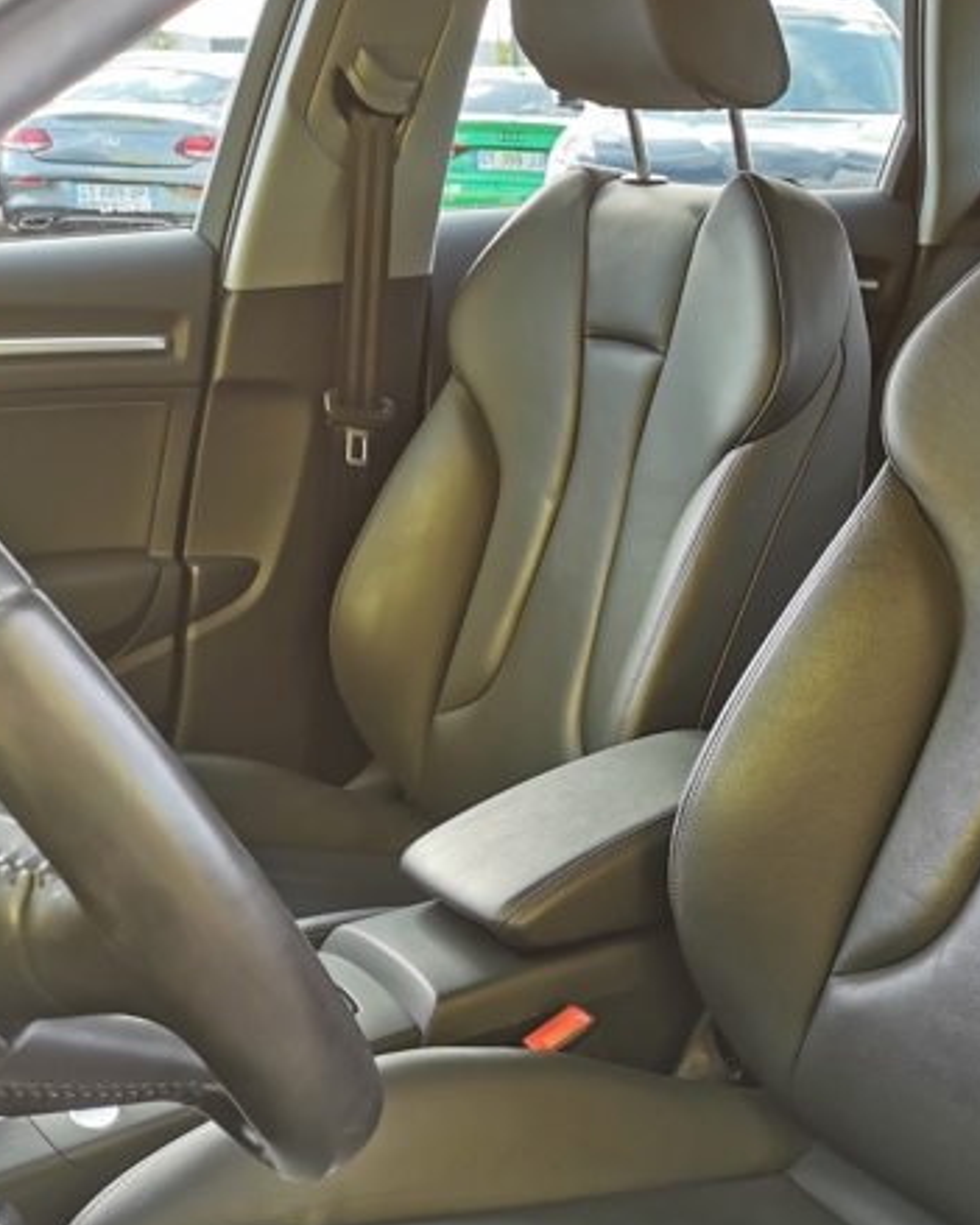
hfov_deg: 30.5
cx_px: 812
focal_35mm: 48
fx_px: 1741
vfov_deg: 38.6
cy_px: 734
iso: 50
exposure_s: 1/129
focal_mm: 5.58
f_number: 1.8
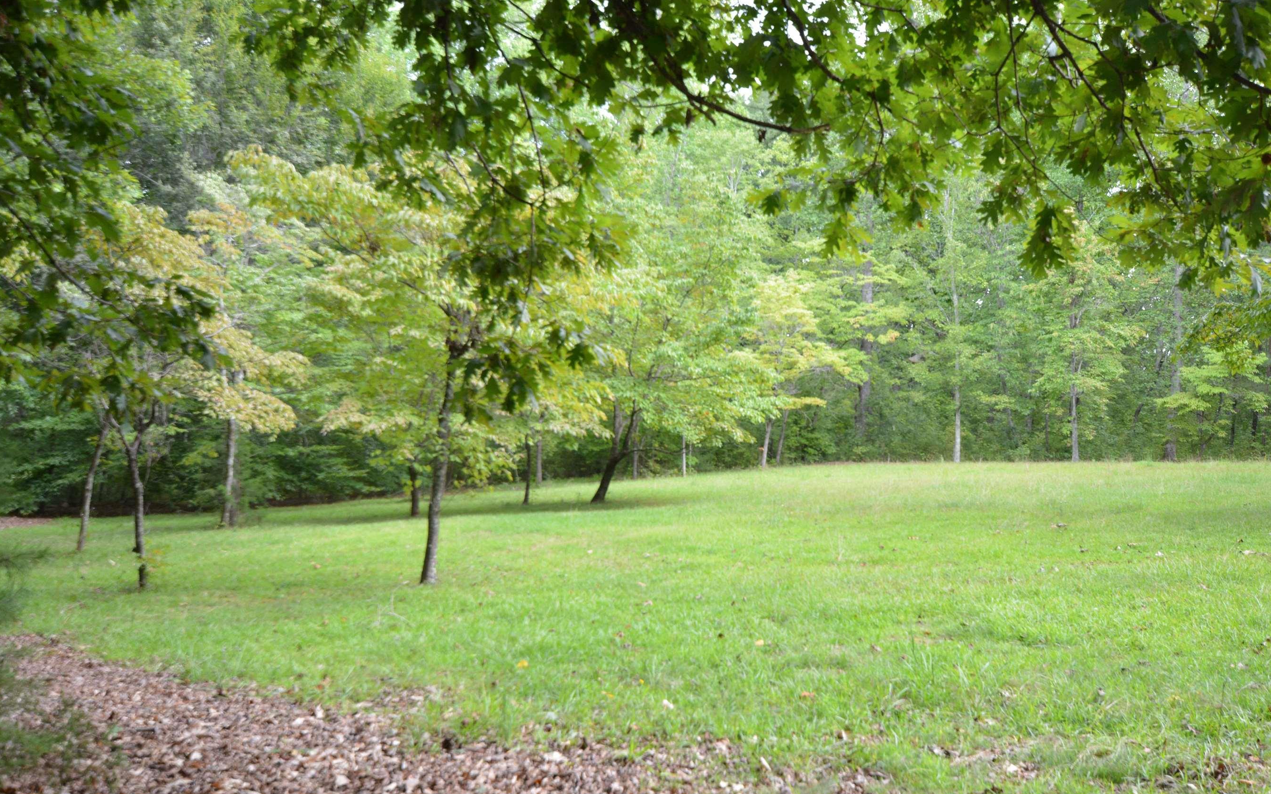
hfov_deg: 55.2
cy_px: 452
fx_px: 1212
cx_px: 696
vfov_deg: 36.2
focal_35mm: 35
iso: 400
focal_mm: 20
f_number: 4.5
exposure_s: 1/80
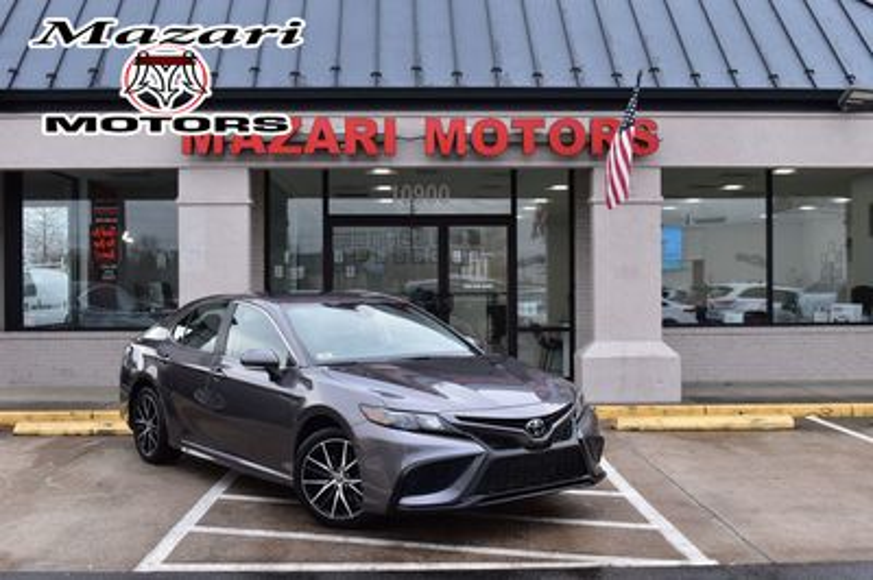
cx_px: 436
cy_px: 290
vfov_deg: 31.8
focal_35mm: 42
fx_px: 1018
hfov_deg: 46.4
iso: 400
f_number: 9
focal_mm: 28
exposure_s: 1/125
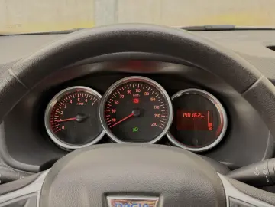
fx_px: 381
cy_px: 104
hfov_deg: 39.7
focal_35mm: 48
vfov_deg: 30.3
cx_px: 138
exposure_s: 1/52
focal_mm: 6.76
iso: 250
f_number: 1.78
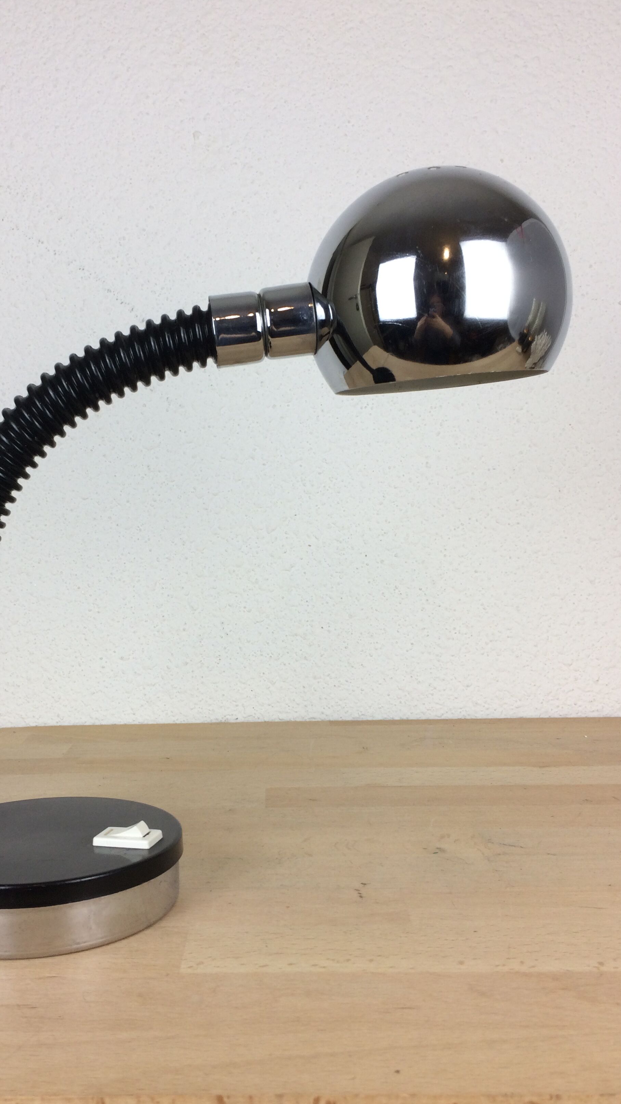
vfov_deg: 61.0
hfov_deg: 36.5
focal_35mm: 32
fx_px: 937
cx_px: 233
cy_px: 553
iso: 50
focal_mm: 4.15
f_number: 2.2
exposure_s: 1/100
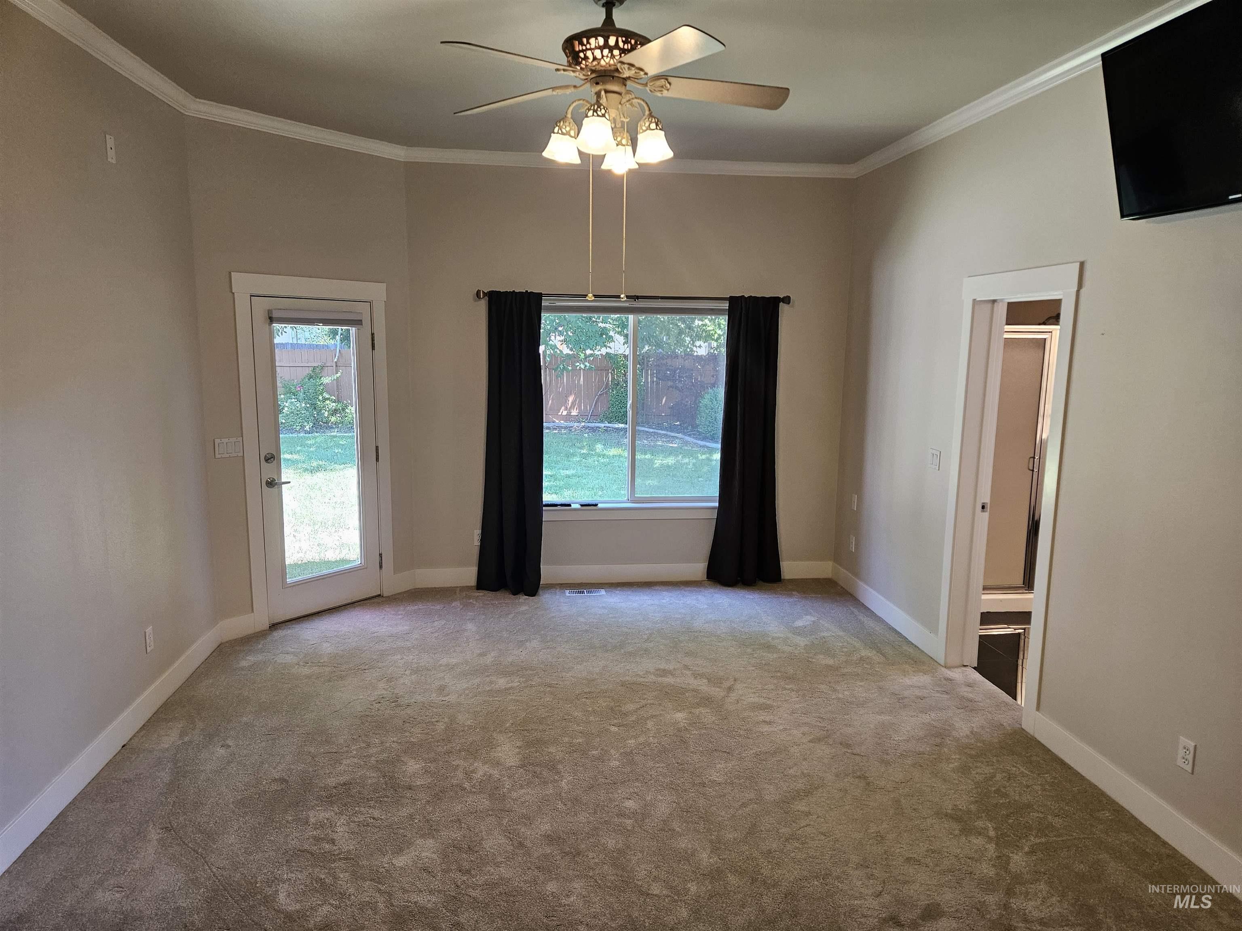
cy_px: 466
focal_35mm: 23
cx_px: 621
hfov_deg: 73.9
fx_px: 825
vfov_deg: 58.9
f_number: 1.8
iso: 200
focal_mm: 5.4
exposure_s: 1/120
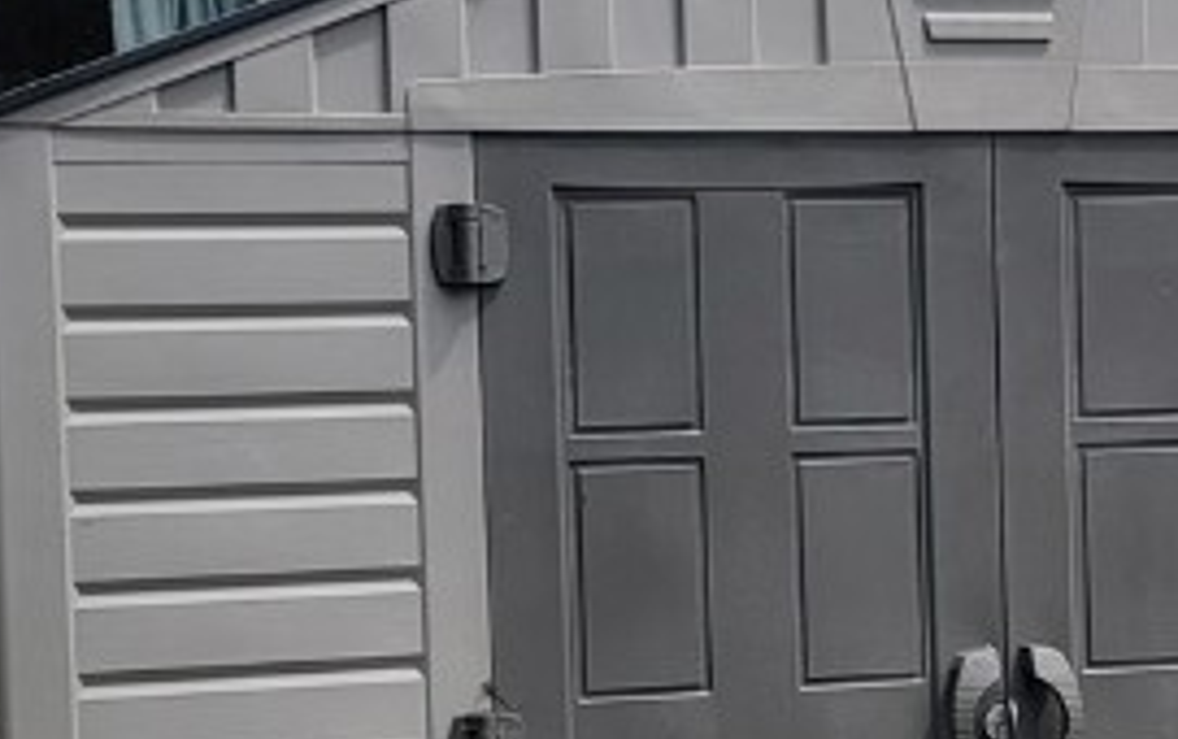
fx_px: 3214
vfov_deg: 13.1
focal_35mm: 100
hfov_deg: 20.4
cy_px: 548
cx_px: 1043
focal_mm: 7
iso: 20
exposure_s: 1/677
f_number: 1.8
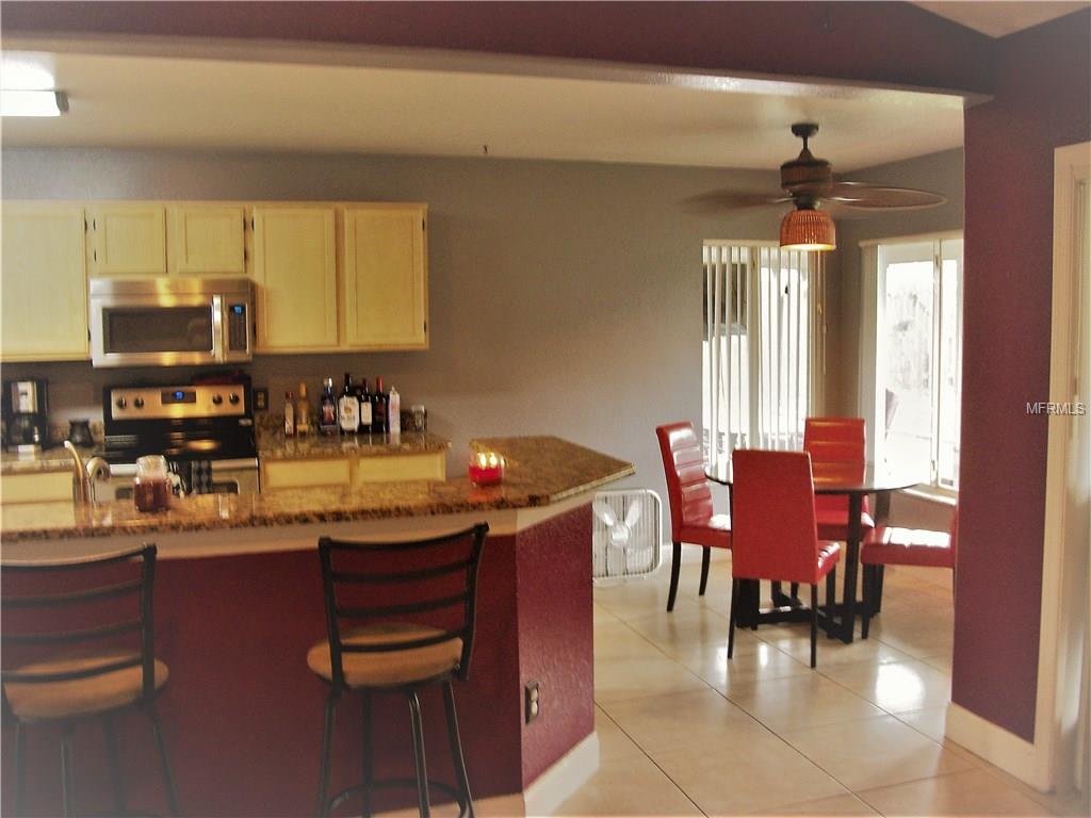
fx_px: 1009
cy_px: 409
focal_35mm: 32
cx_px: 546
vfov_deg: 44.2
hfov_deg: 56.8
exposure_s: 1/13
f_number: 2.9
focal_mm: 5.7
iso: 160
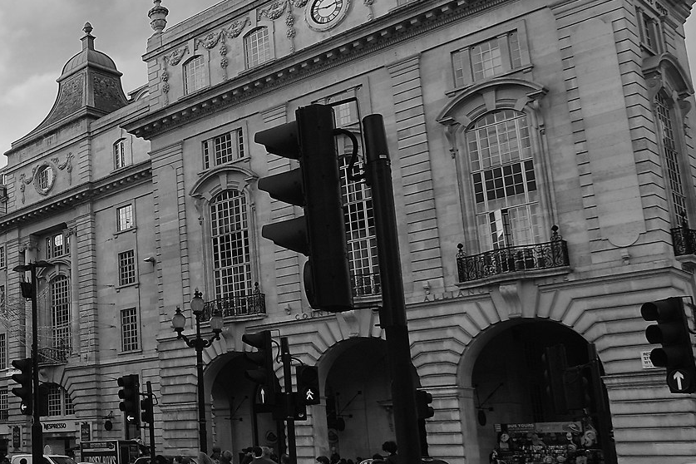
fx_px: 831
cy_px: 296
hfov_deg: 36.8
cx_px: -103
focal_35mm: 43
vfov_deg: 31.0
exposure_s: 1/125
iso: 200
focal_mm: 10
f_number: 7.1
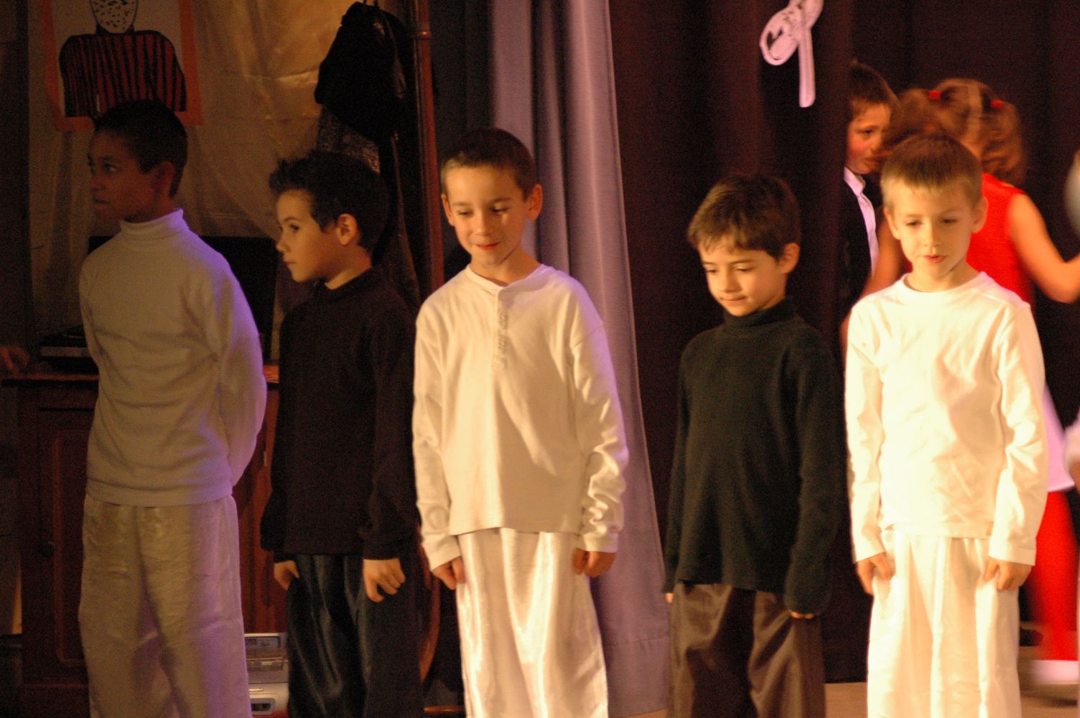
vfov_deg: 9.1
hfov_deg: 13.7
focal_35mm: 150
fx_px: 4496
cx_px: 540
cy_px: 359
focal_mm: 100
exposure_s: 1/20
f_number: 4.2
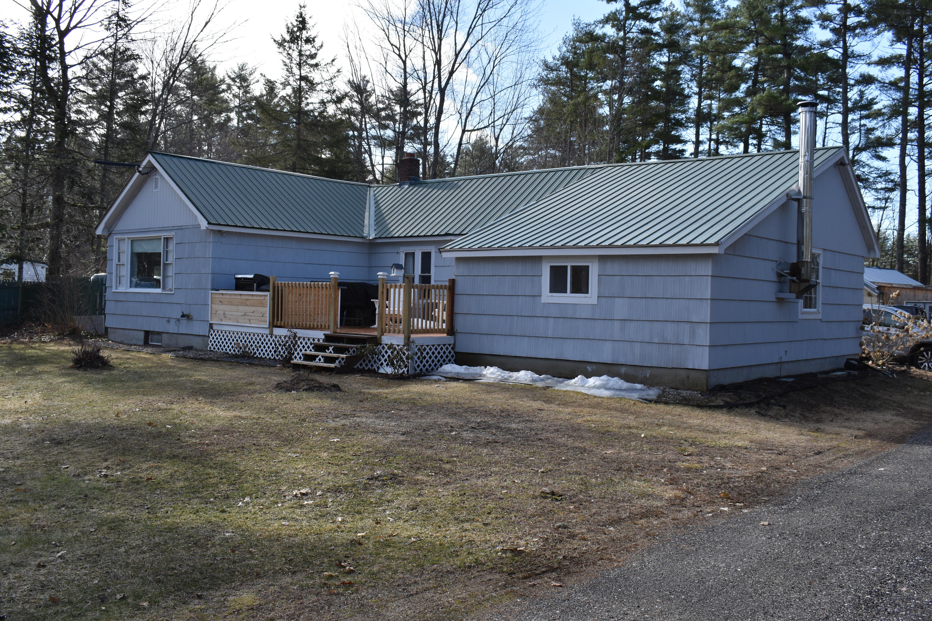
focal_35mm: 33
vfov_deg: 40.0
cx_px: 466
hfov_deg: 57.2
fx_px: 854
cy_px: 310
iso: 200
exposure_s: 1/250
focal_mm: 22
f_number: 8
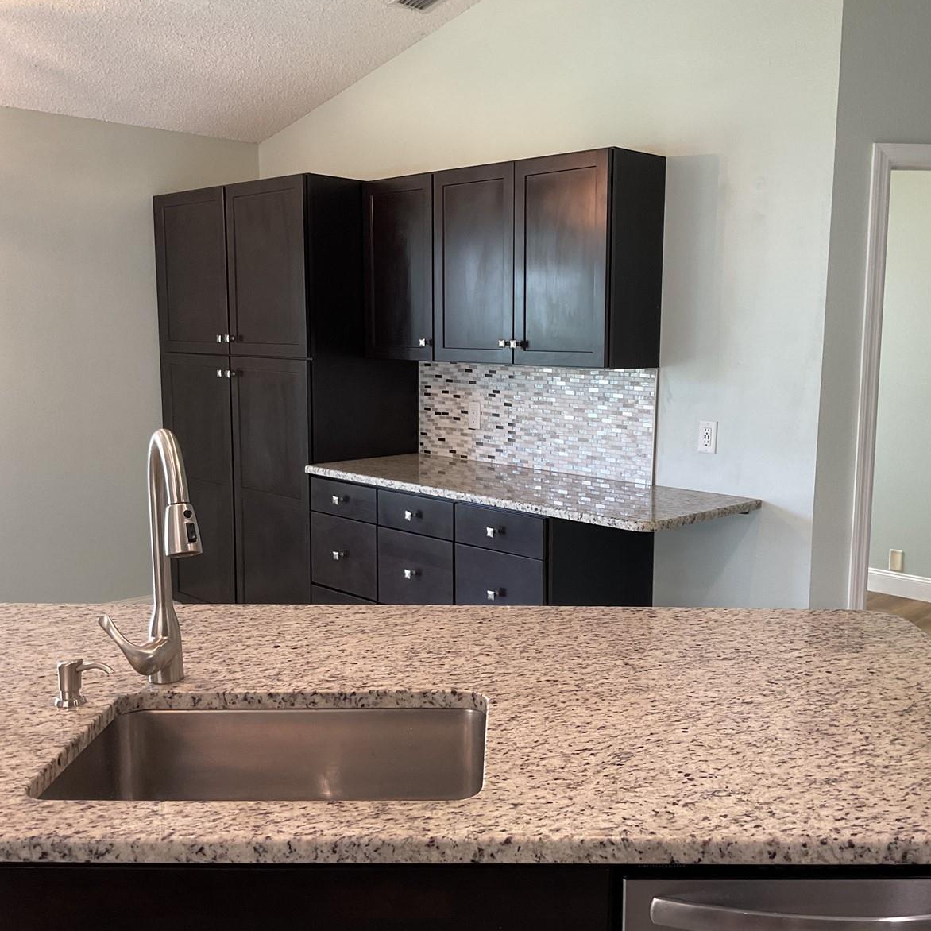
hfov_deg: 47.1
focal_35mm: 35
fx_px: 1065
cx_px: 534
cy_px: 467
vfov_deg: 47.2
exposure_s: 1/60
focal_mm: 3
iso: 80
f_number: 1.8
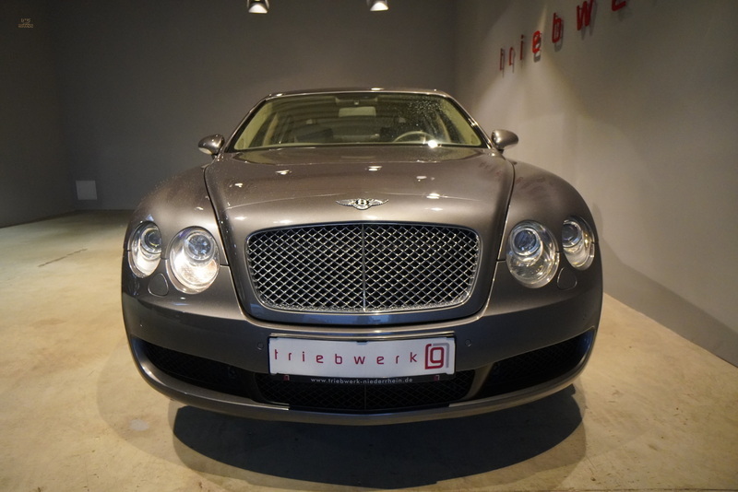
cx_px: 369
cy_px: 246
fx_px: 461
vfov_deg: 56.2
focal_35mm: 22
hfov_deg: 77.3
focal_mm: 15
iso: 4000
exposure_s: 1/160
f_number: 4
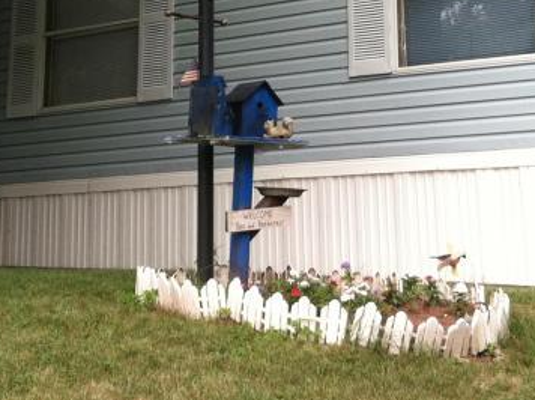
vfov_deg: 14.2
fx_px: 1559
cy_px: -59
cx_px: 209
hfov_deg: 19.4
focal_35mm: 101
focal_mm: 3.85
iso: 80
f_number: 2.8
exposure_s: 1/325
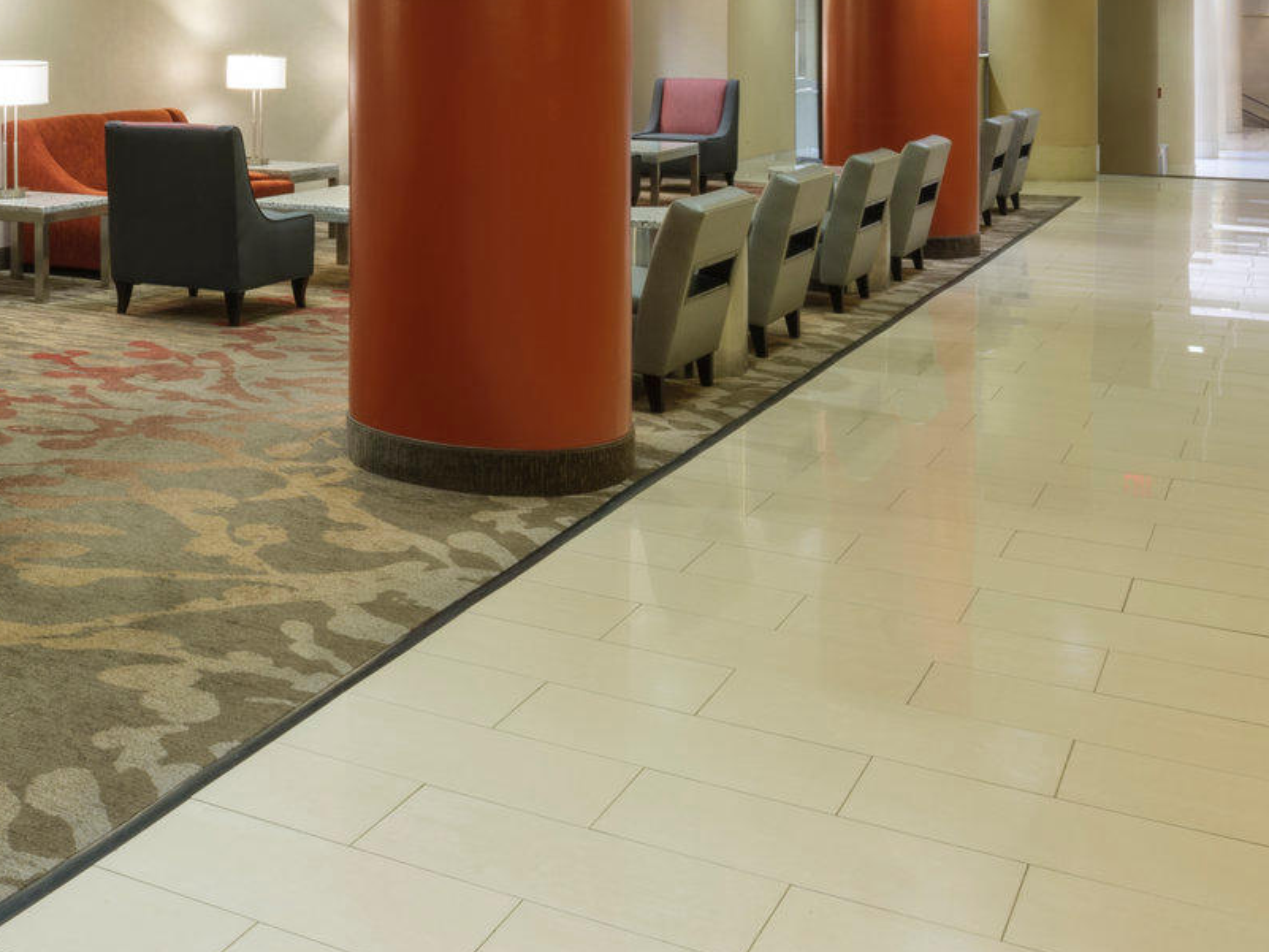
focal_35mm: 46
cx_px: 16
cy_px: 32
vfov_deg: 29.7
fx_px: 1687
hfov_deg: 37.2
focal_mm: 23
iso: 160
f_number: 32
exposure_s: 2.5
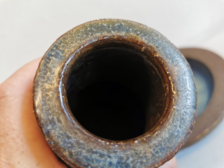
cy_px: 84
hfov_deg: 65.3
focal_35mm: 27
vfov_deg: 51.4
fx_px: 175
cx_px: 112
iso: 100
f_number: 1.6
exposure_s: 1/120
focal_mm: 5.56
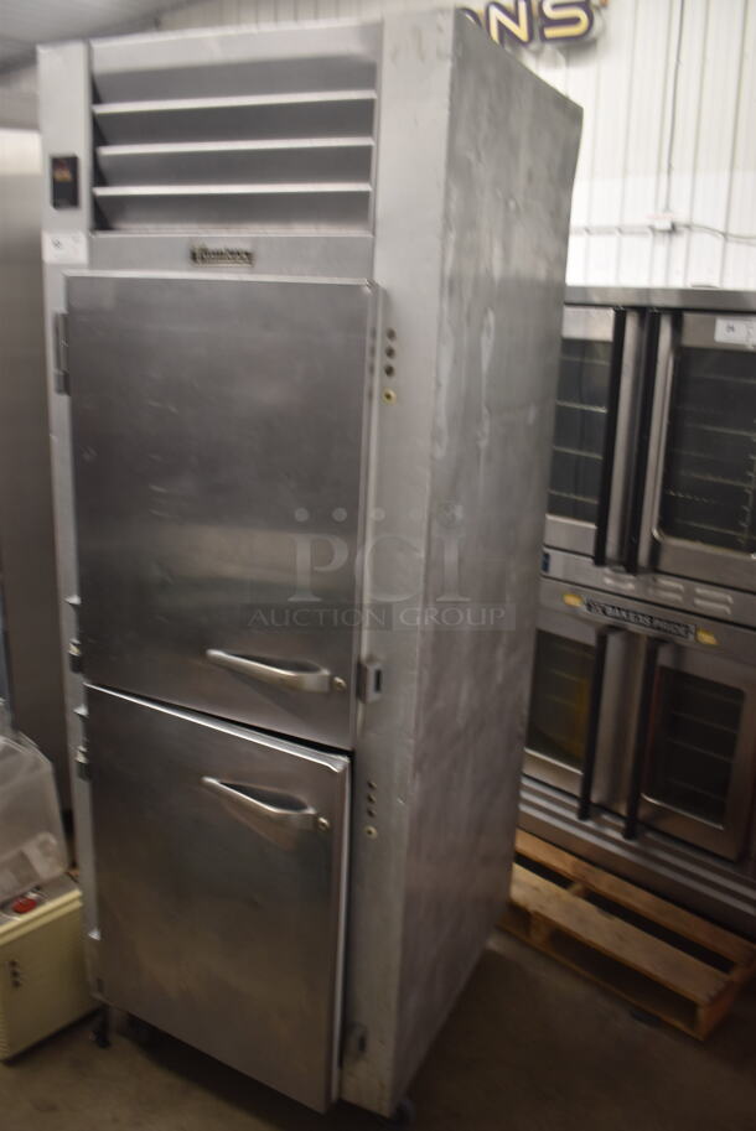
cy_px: 566
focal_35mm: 30
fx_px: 943
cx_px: 378
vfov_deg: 61.9
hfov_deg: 43.7
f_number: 3.5
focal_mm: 20
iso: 500
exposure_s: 1/30
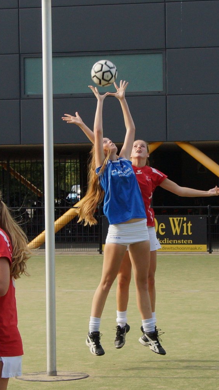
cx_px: 126
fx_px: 573
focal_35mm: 56
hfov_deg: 21.6
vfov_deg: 37.5
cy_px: 195
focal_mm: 35
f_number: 6.3
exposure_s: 1/640
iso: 320
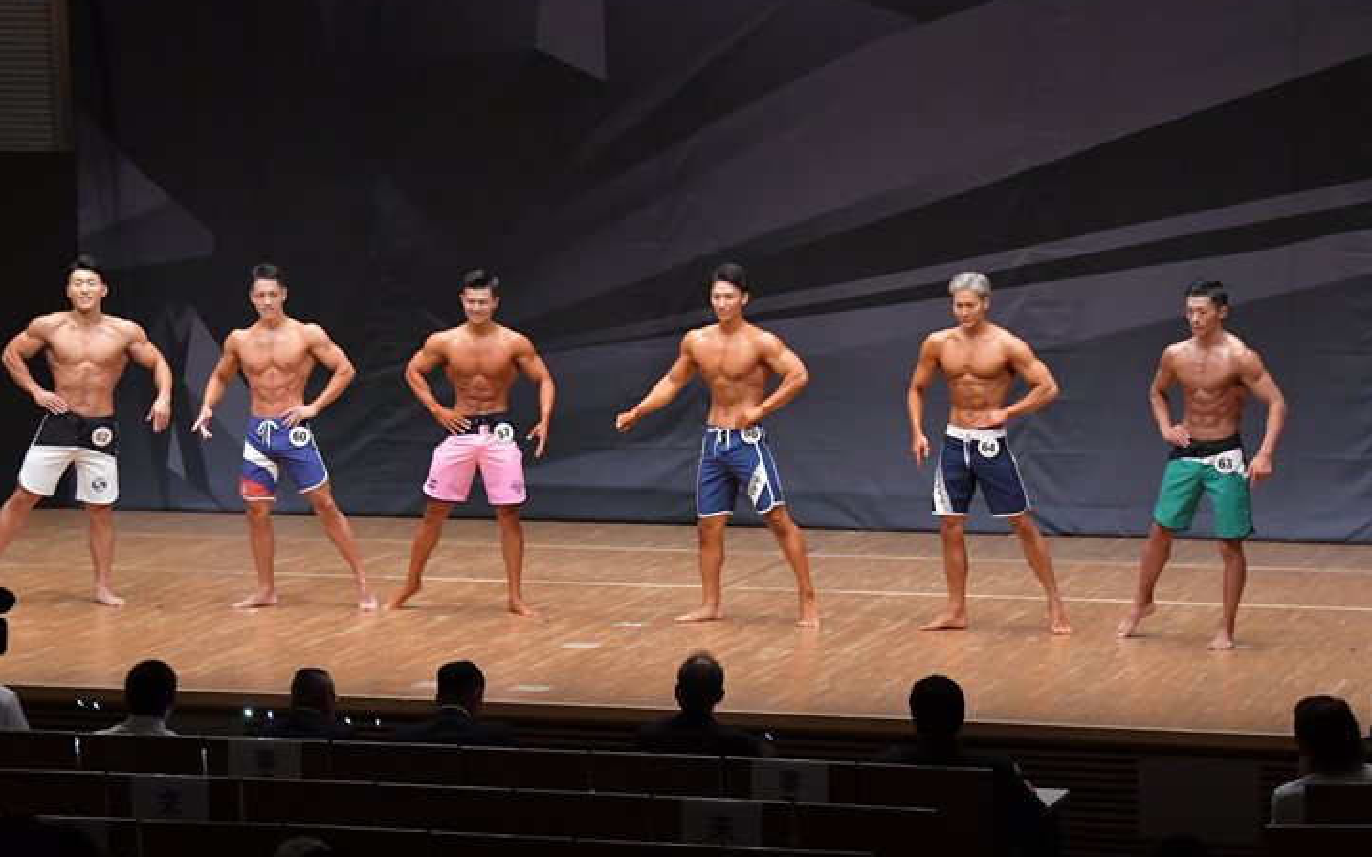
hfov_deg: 17.5
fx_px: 4449
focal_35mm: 119
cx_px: 648
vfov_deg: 11.0
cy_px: 469
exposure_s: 1/400
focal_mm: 72
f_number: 5.6
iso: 6400
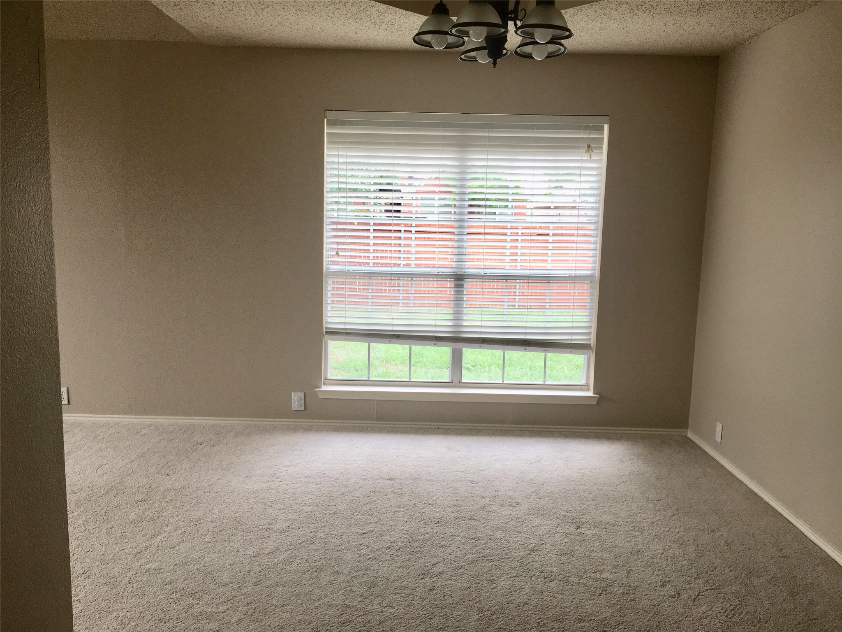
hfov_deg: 61.7
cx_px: 421
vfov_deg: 48.2
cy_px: 316
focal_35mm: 29
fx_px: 705
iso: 32
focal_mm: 4.15
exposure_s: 1/60
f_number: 2.2
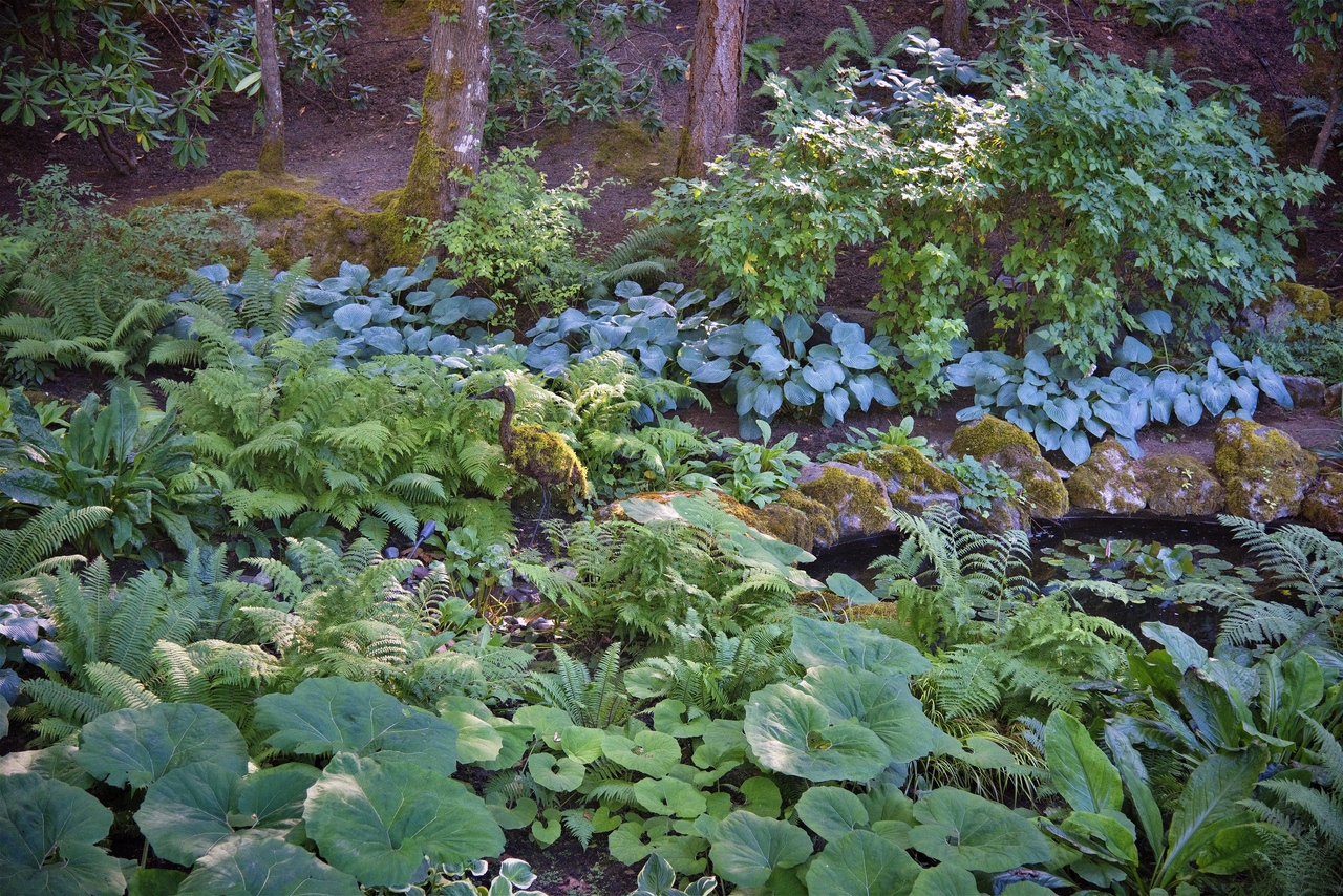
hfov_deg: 31.0
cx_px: 672
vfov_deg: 20.9
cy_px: 448
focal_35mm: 65
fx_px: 2425
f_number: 4
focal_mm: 65
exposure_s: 1/125
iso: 2800
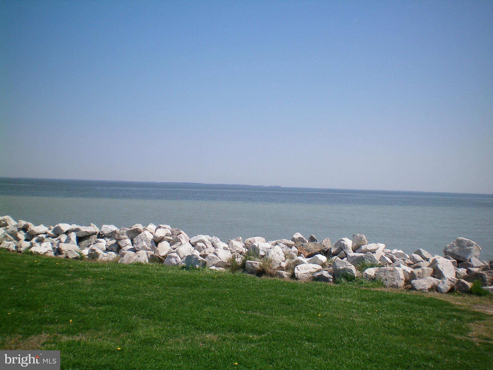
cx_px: 246
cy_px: 185
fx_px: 541
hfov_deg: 49.0
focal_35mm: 38
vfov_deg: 37.7
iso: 64
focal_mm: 6.3
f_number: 4.6
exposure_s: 1/800
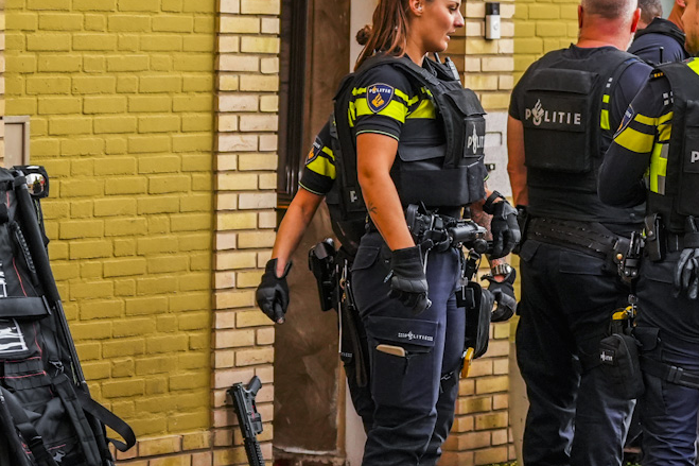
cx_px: 491
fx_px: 3960
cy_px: 146
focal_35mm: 204
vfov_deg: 6.7
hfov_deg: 10.1
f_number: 2.8
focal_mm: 70
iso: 1250
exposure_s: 1/500
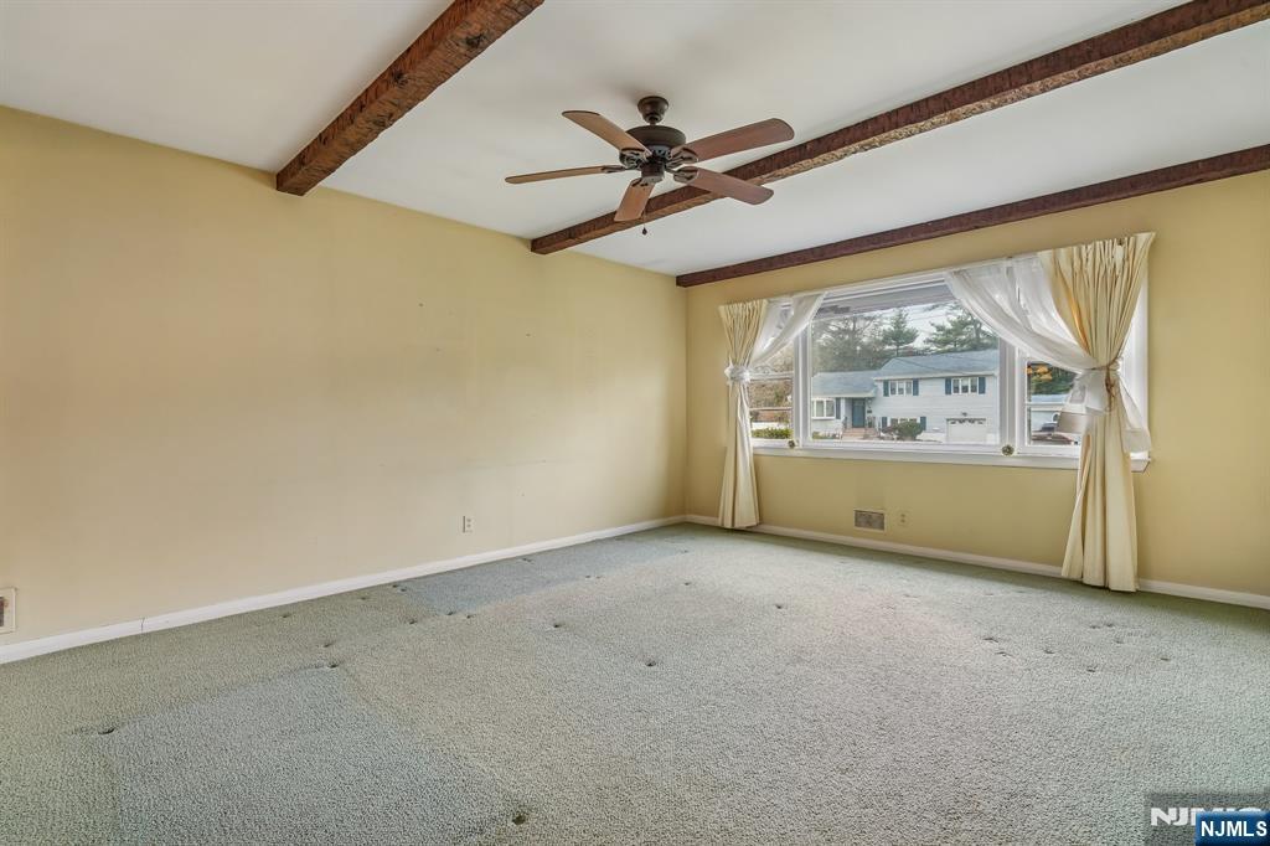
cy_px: 423
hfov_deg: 96.8
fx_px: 564
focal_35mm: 16
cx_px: 635
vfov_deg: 73.7
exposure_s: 1/8
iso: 400
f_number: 8
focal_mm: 16
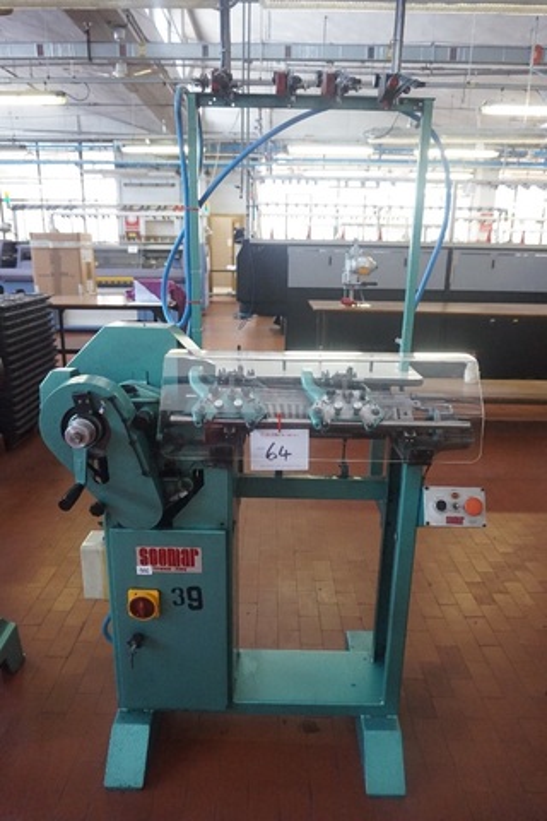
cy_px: 410
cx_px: 274
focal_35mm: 24
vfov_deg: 73.7
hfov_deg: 53.1
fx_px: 547
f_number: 3.5
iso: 2500
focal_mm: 16
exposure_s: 1/160
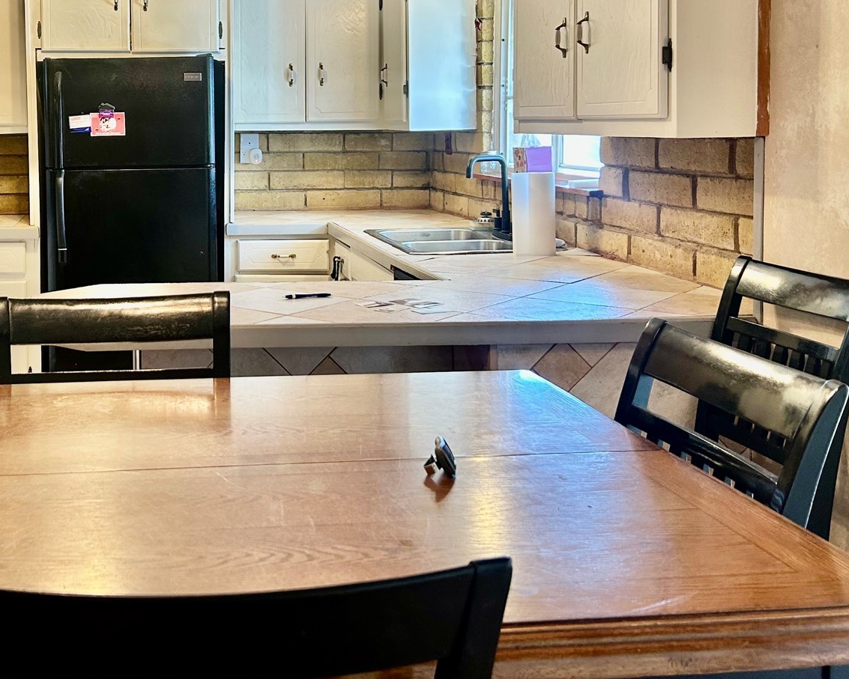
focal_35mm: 43
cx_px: 186
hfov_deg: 41.3
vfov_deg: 34.3
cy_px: 184
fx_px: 1081
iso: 80
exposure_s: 1/60
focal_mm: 5.7
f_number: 1.5
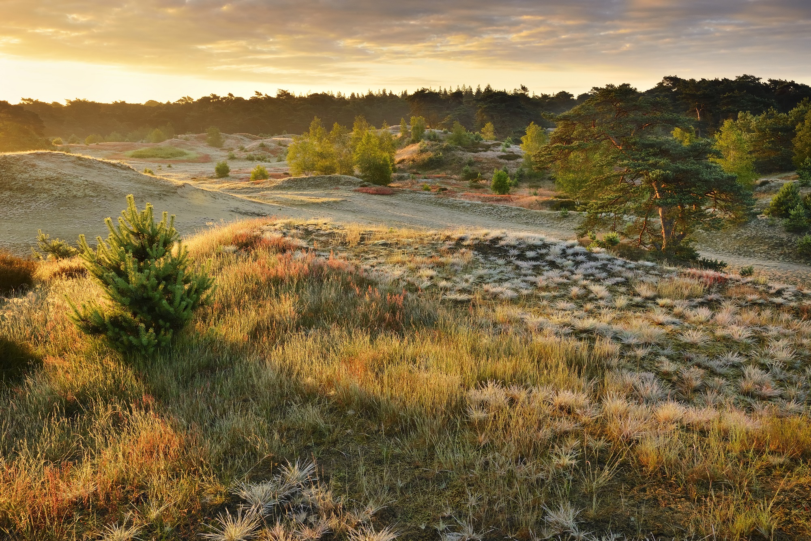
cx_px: 406
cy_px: 270
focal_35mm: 29
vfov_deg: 45.0
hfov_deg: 63.7
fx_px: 653
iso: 400
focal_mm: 29
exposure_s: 1/30
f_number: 14
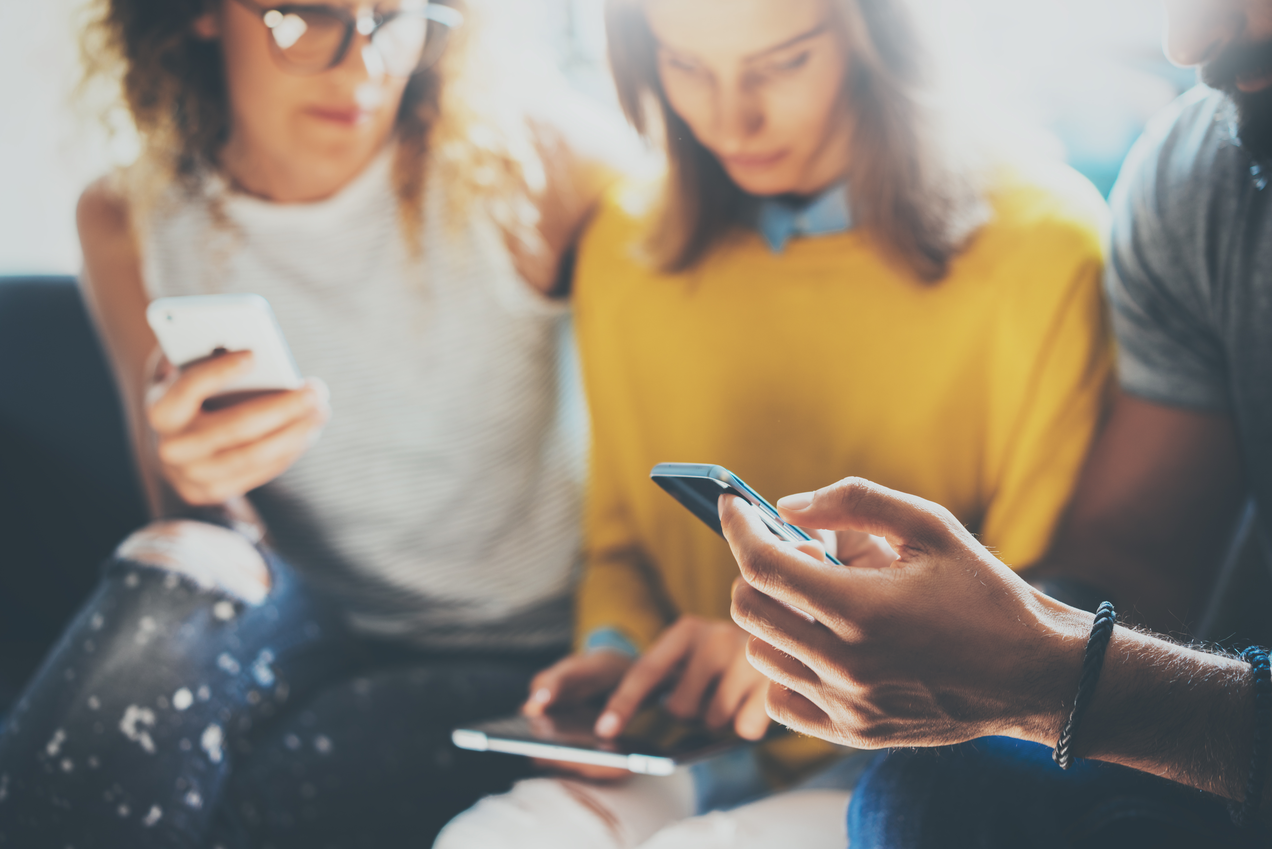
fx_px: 1944
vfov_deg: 24.6
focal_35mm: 55
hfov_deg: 36.2
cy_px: 424
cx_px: 636
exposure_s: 1/160
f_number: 2.5
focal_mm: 55
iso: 100
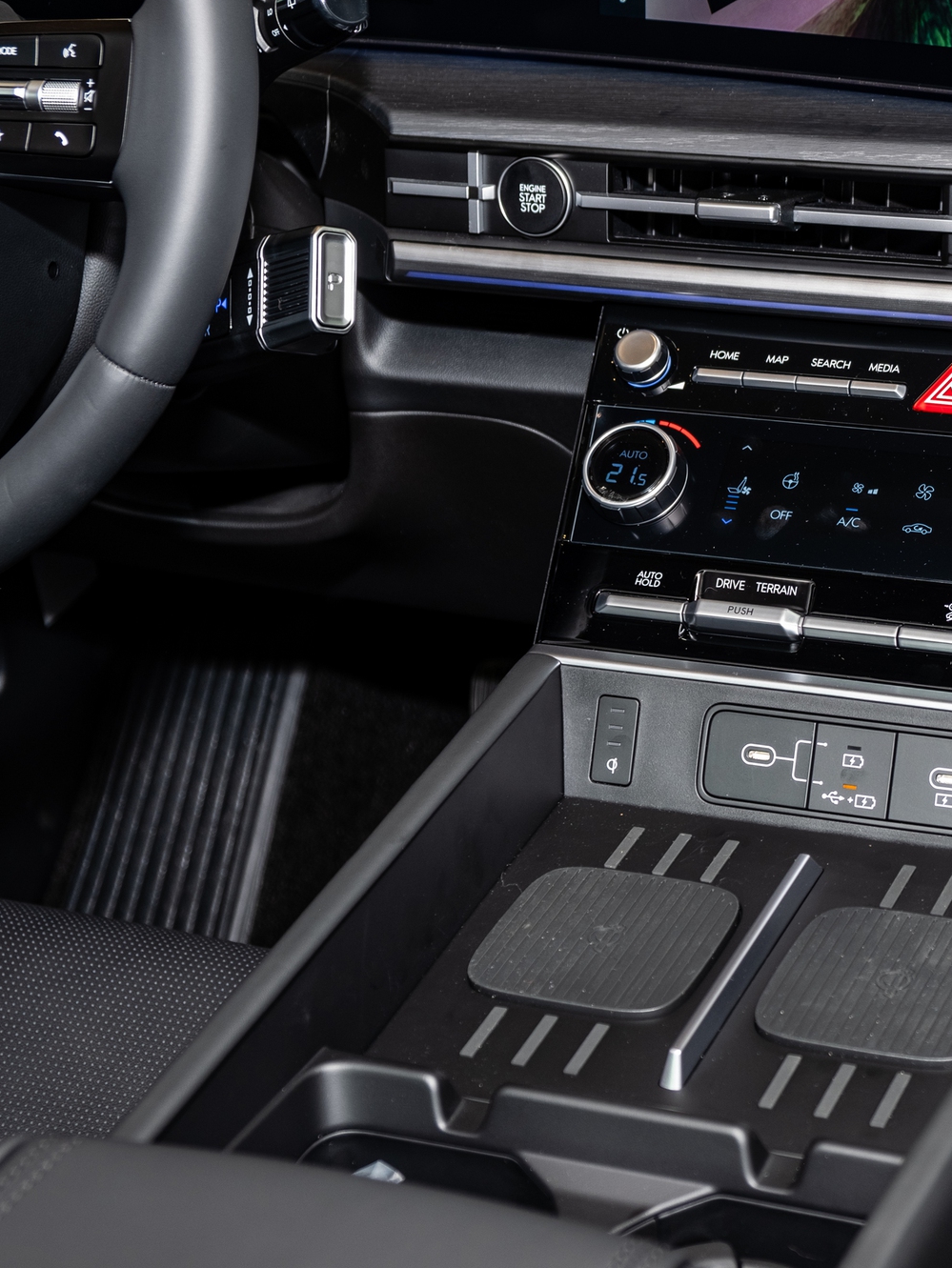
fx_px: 2859
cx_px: 825
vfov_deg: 25.0
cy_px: 634
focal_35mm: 78
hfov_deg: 18.6
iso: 100
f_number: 4
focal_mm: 35.8
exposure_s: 1/30
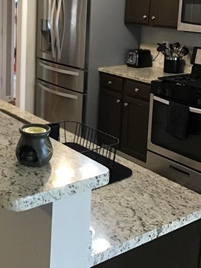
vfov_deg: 36.1
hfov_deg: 27.7
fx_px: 403
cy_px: 70
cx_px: 56
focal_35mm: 52
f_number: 2.4
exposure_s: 1/30
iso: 160
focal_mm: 3.3
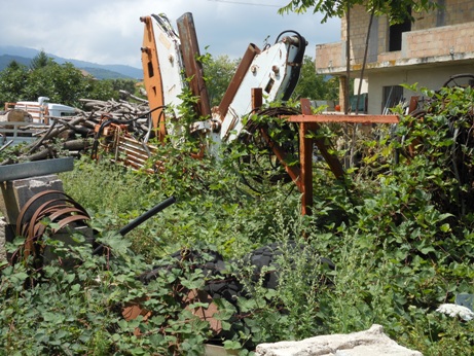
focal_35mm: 50
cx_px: 237
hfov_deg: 38.2
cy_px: 178
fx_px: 685
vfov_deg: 29.1
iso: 80
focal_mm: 8.9
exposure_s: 1/640
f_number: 4
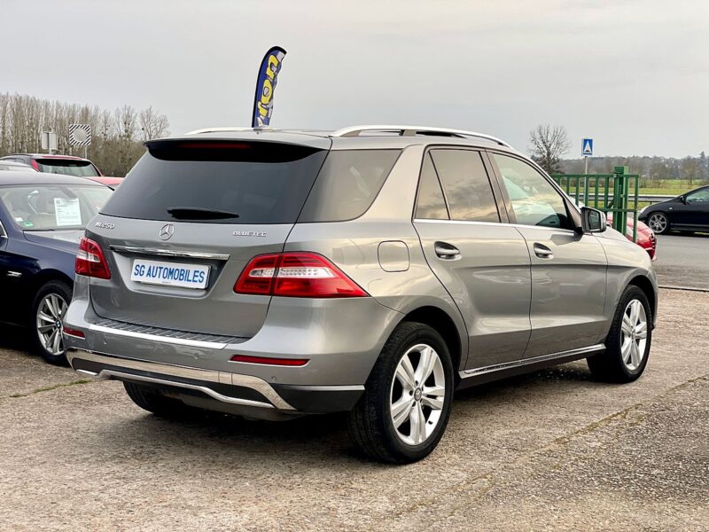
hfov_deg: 36.8
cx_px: 354
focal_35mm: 52
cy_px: 266
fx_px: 1065
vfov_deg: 28.0
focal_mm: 6
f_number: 2
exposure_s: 1/122
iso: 25
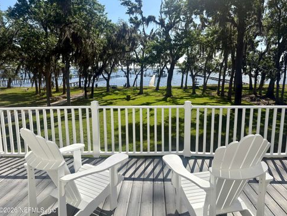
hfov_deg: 65.3
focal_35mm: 27
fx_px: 224
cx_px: 147
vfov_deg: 51.4
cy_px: 108
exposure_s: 1/4065
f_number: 1.6
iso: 50
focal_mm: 5.96
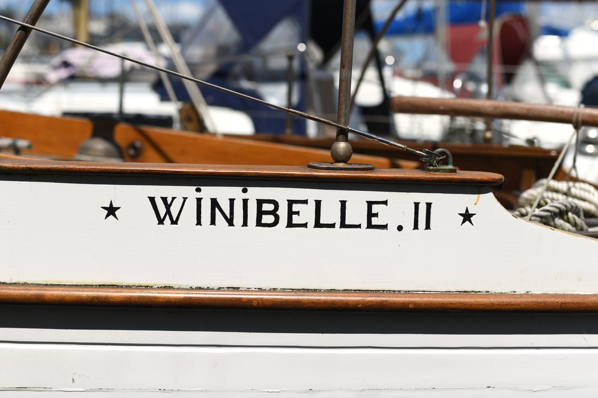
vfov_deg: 27.0
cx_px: 299
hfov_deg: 39.6
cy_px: 199
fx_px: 830
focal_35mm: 50
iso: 64
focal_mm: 50
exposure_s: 1/3200
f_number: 3.2
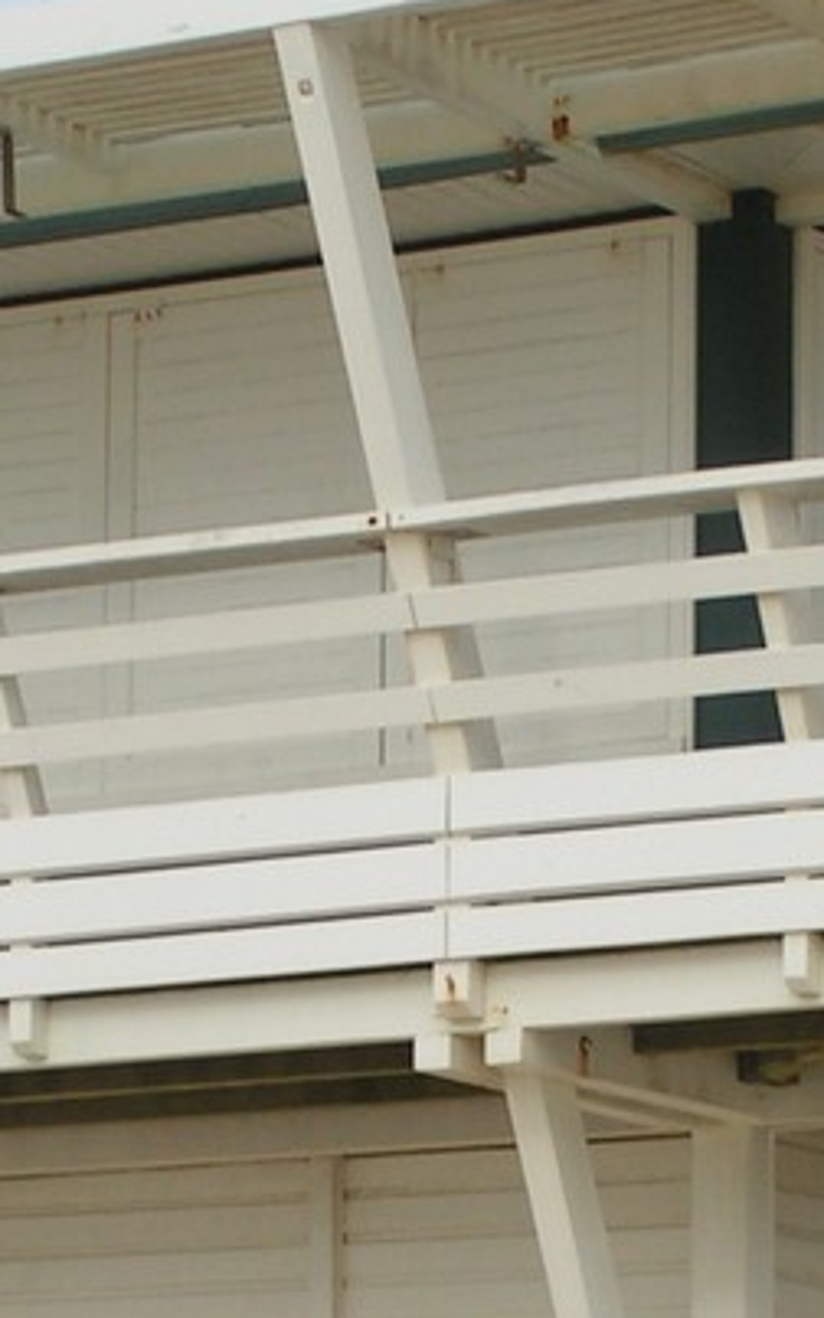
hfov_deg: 6.9
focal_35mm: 191
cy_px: 1159
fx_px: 6860
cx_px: 575
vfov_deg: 10.9
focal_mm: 10.5
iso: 50
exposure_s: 1/200
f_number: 5.6
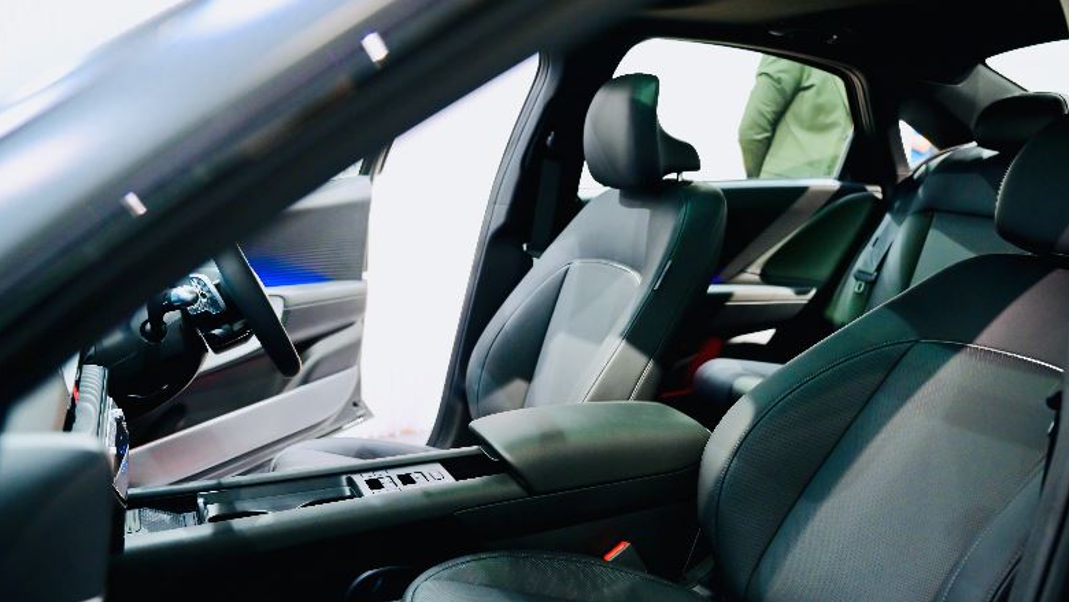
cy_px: 359
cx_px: 555
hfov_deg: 59.5
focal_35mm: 33
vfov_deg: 35.5
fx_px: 936
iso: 1000
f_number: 2.8
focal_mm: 24
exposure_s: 1/80
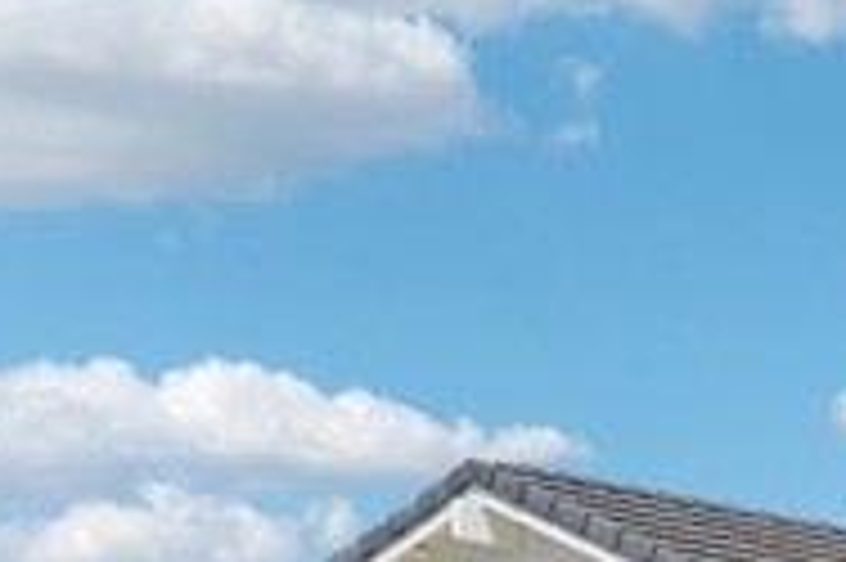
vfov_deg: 8.8
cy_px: 805
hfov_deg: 12.7
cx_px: 1269
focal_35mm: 153
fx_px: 3592
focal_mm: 45
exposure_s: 1/640
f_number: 8
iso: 125
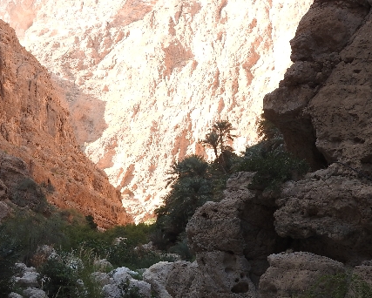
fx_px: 705
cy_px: 220
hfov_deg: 28.8
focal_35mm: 64
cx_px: 67
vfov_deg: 23.6
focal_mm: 6.3
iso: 100
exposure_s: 1/160
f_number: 3.8
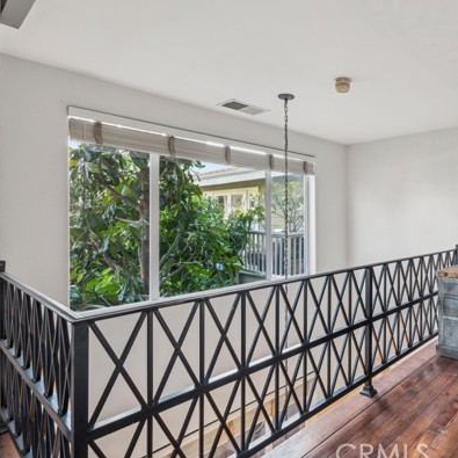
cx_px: 355
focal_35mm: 22
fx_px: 329
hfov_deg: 64.5
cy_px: 224
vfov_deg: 69.6
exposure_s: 1/8
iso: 200
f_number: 9
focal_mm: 16
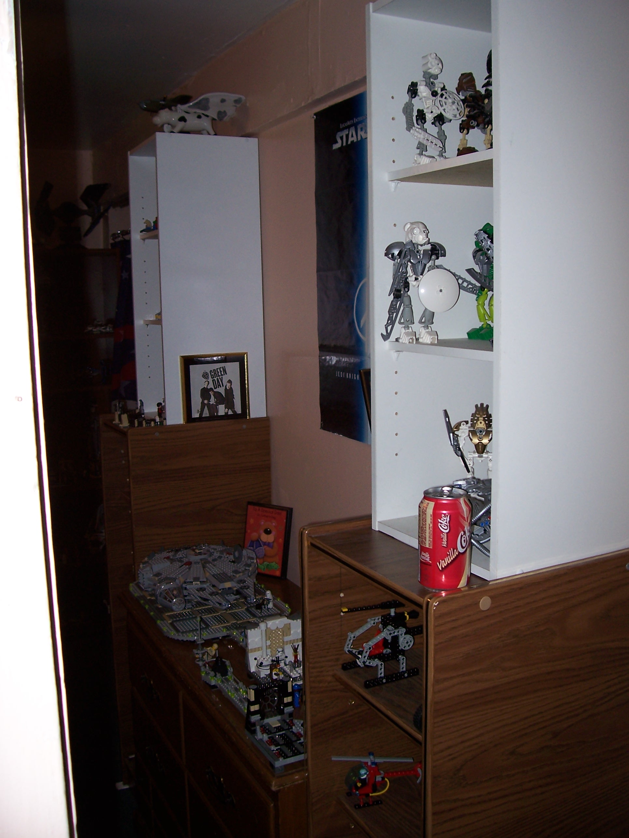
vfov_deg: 54.0
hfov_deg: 41.8
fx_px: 824
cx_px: 314
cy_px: 419
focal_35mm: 34
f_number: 2.7
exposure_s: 1/60
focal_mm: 5.6
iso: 80
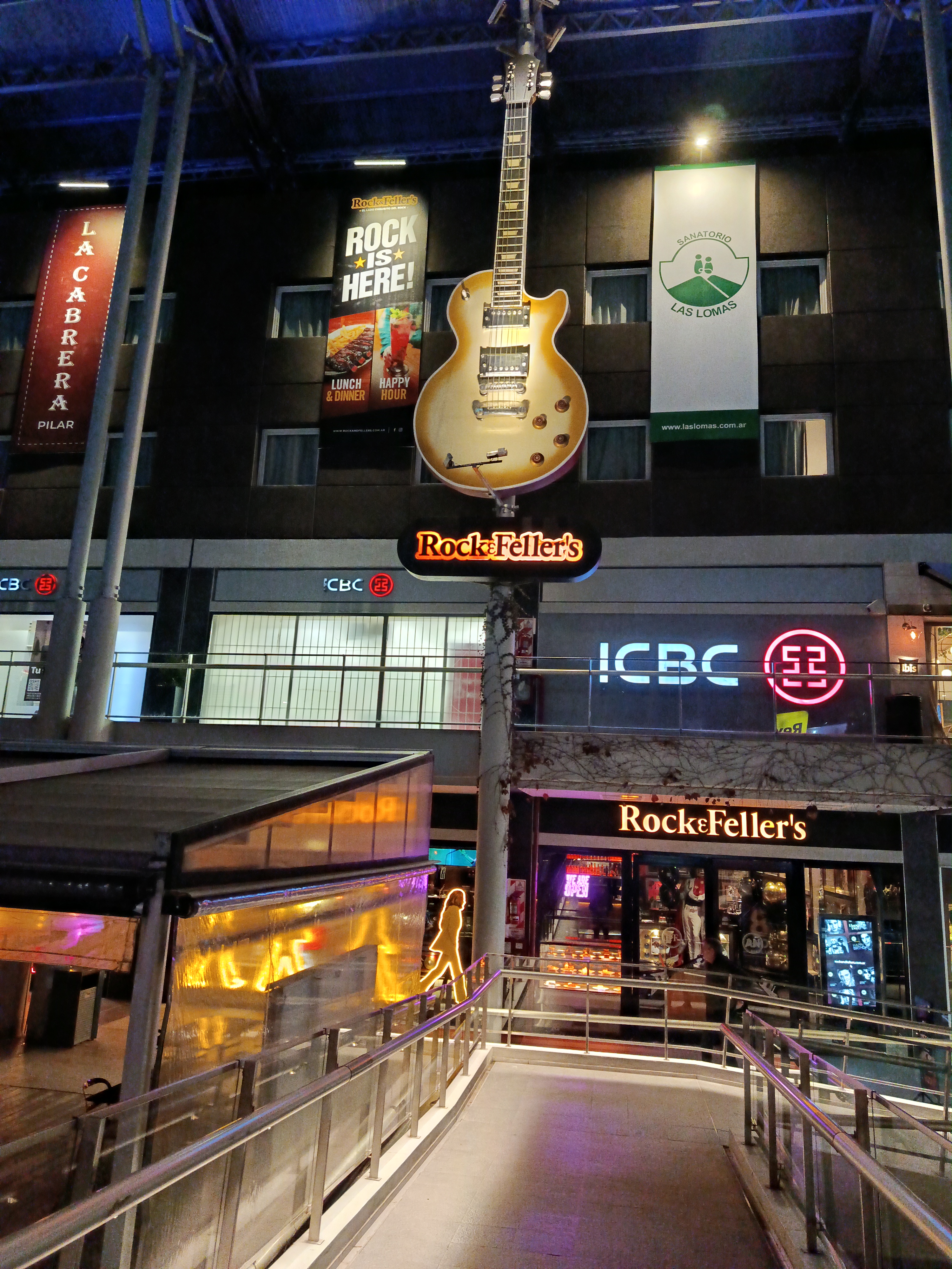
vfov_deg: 71.6
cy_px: 634
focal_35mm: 24
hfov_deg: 56.8
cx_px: 476
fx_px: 880
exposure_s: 1/50
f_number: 1.7
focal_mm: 5.24
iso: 1298
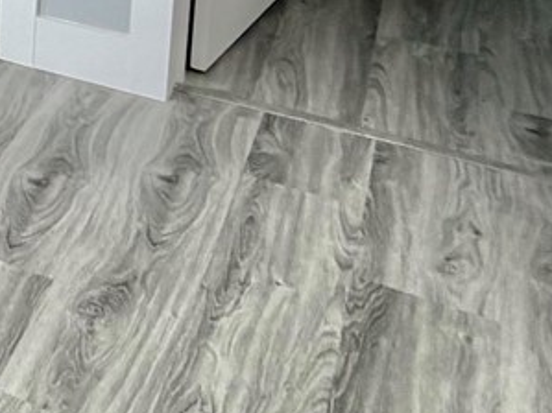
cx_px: -434
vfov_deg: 16.9
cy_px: -284
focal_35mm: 75
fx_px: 1195
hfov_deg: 19.6
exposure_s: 1/121
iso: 64
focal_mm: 2.22
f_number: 2.2
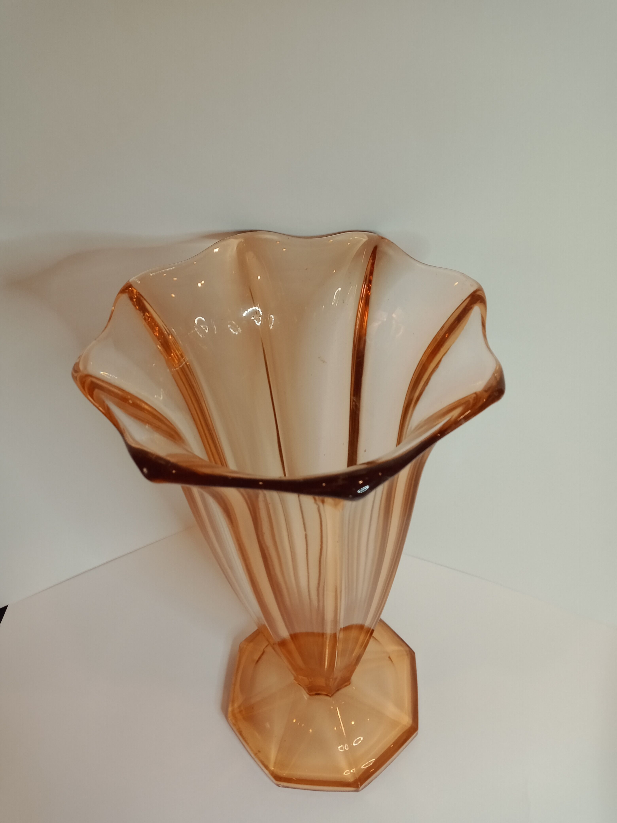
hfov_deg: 51.4
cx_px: 308
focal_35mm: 27
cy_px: 412
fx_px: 642
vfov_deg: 65.3
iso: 121
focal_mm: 3.54
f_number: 2
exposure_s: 1/50
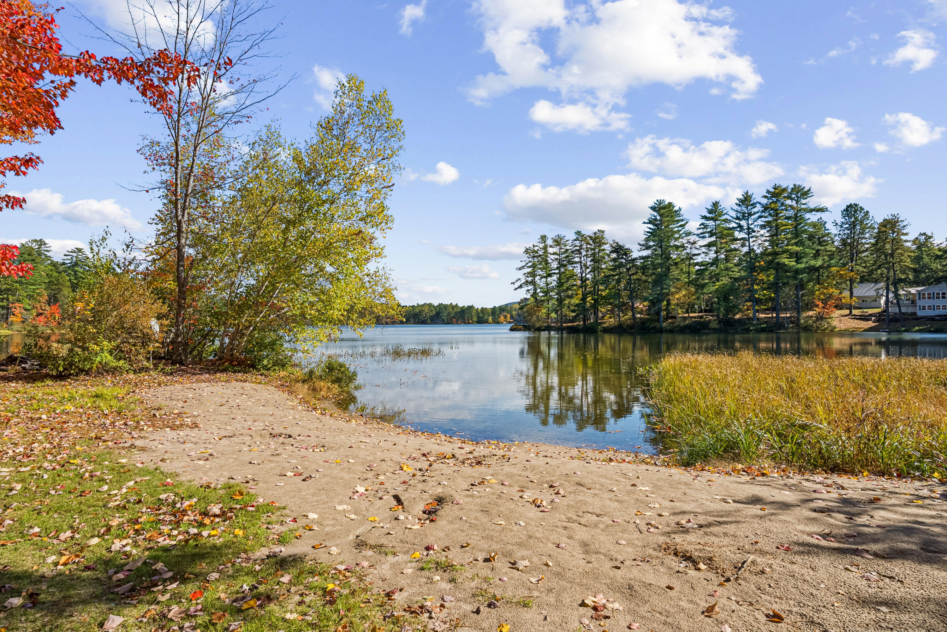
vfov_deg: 59.5
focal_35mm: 21
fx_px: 553
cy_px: 316
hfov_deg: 81.2
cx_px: 474
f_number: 7.1
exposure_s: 1/640
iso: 320
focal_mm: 21
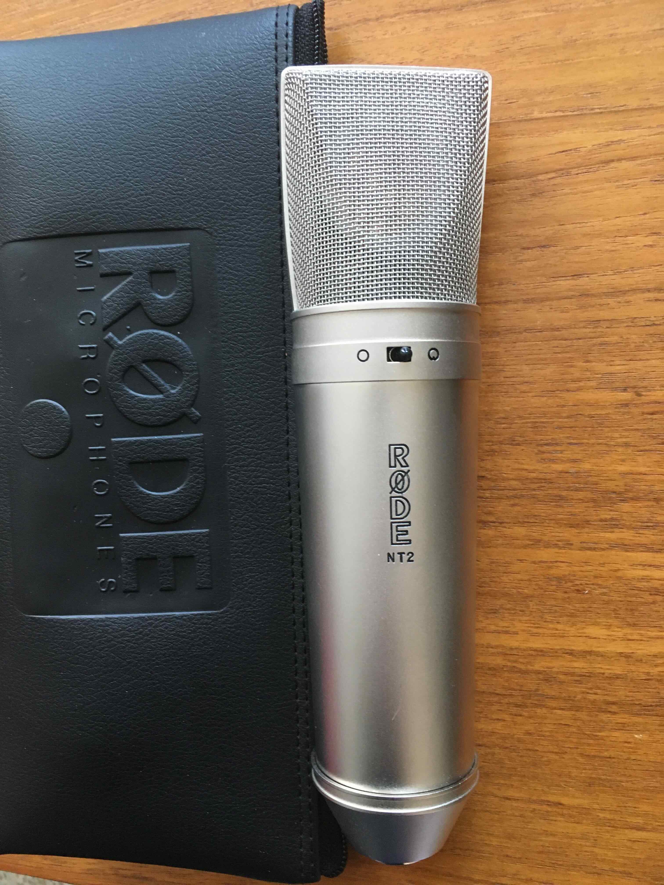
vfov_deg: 61.7
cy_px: 442
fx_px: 742
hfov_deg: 48.2
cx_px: 332
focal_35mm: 29
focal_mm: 4.15
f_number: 2.2
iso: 200
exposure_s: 1/20
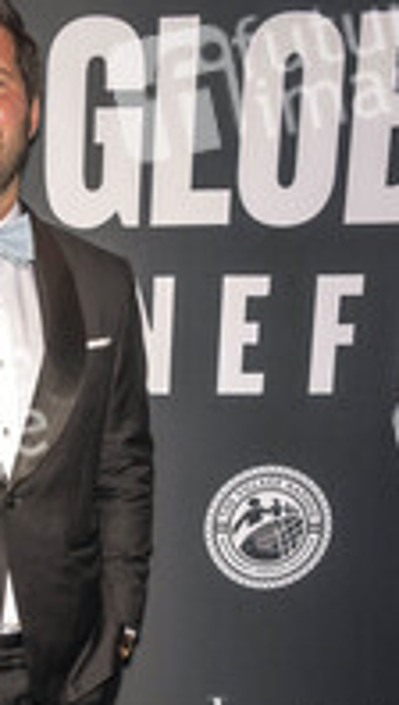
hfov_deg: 19.9
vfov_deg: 34.3
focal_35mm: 58
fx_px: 1087
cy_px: 612
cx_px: -32
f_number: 5.6
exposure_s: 1/200
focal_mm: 27.5
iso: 800
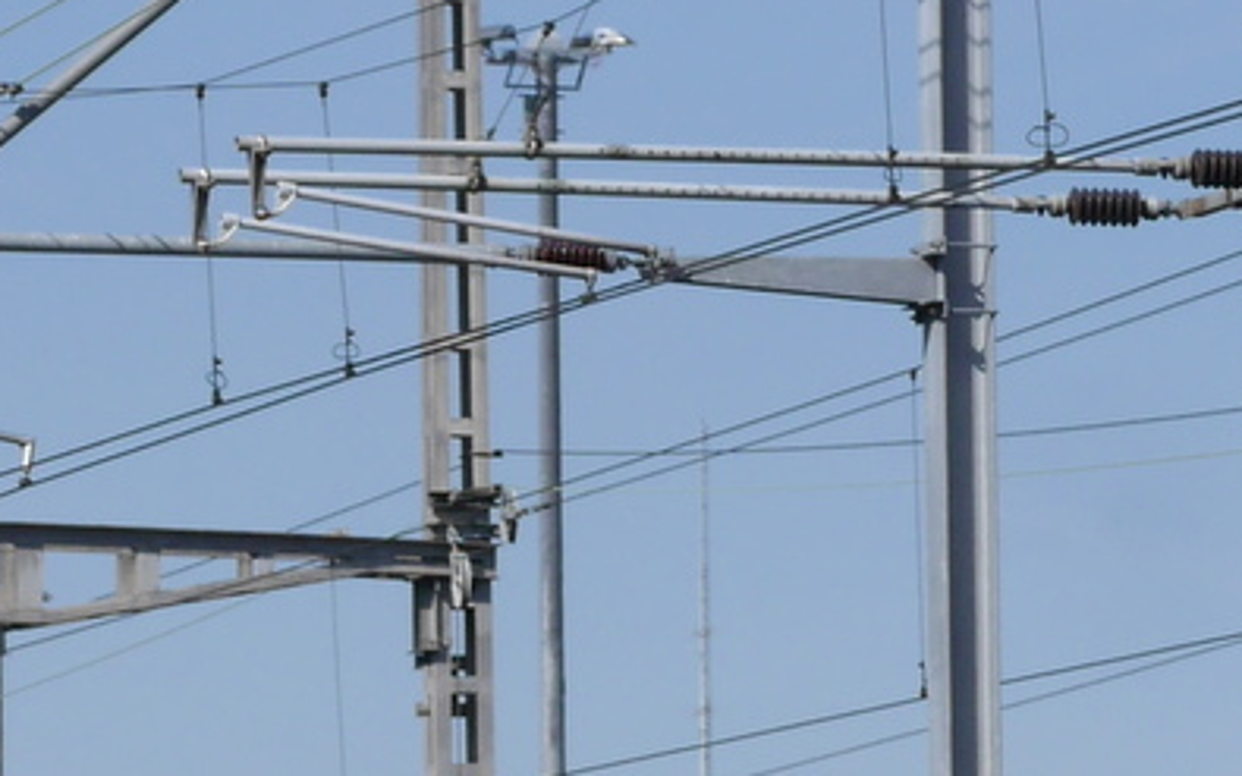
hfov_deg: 7.7
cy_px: 1400
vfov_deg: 4.8
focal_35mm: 271
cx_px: -145
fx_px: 9174
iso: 160
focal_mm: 42
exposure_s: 1/400
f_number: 10
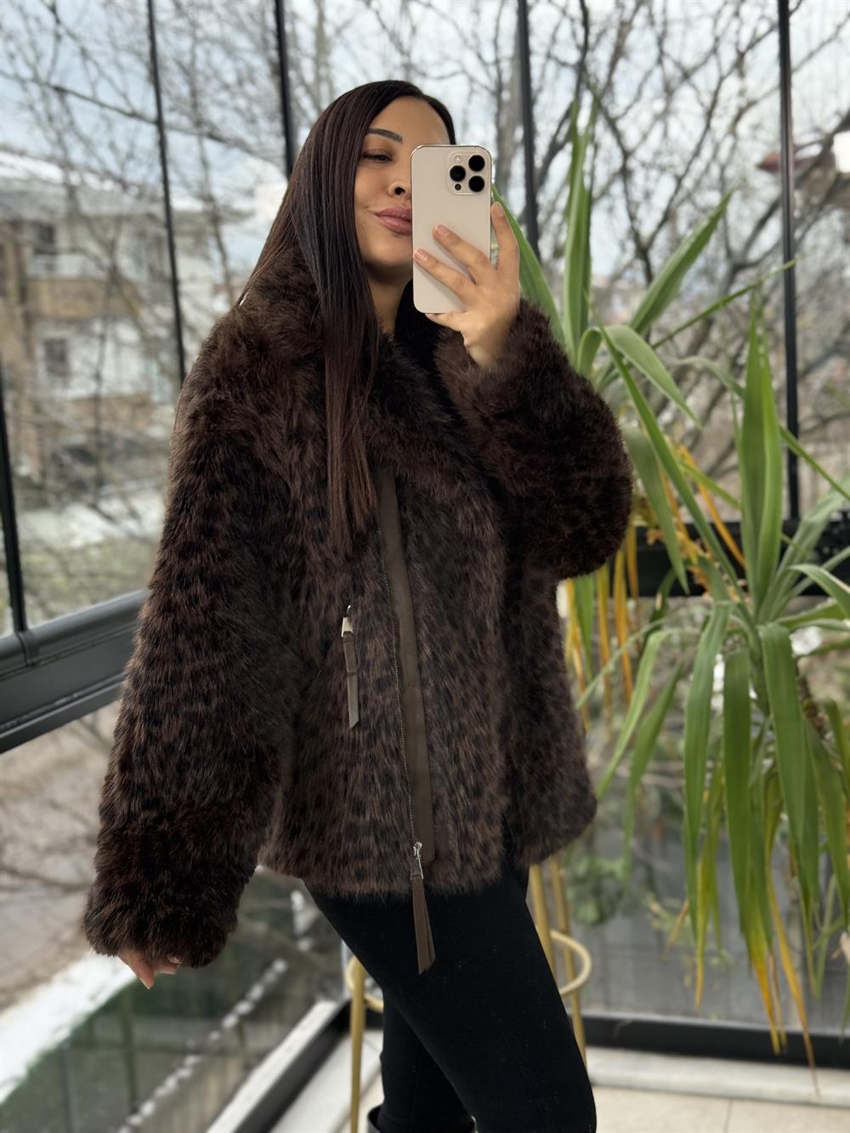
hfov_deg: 30.3
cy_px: 566
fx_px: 1571
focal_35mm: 48
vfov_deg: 39.7
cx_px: 425
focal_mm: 6.76
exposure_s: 1/150
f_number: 1.78
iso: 100
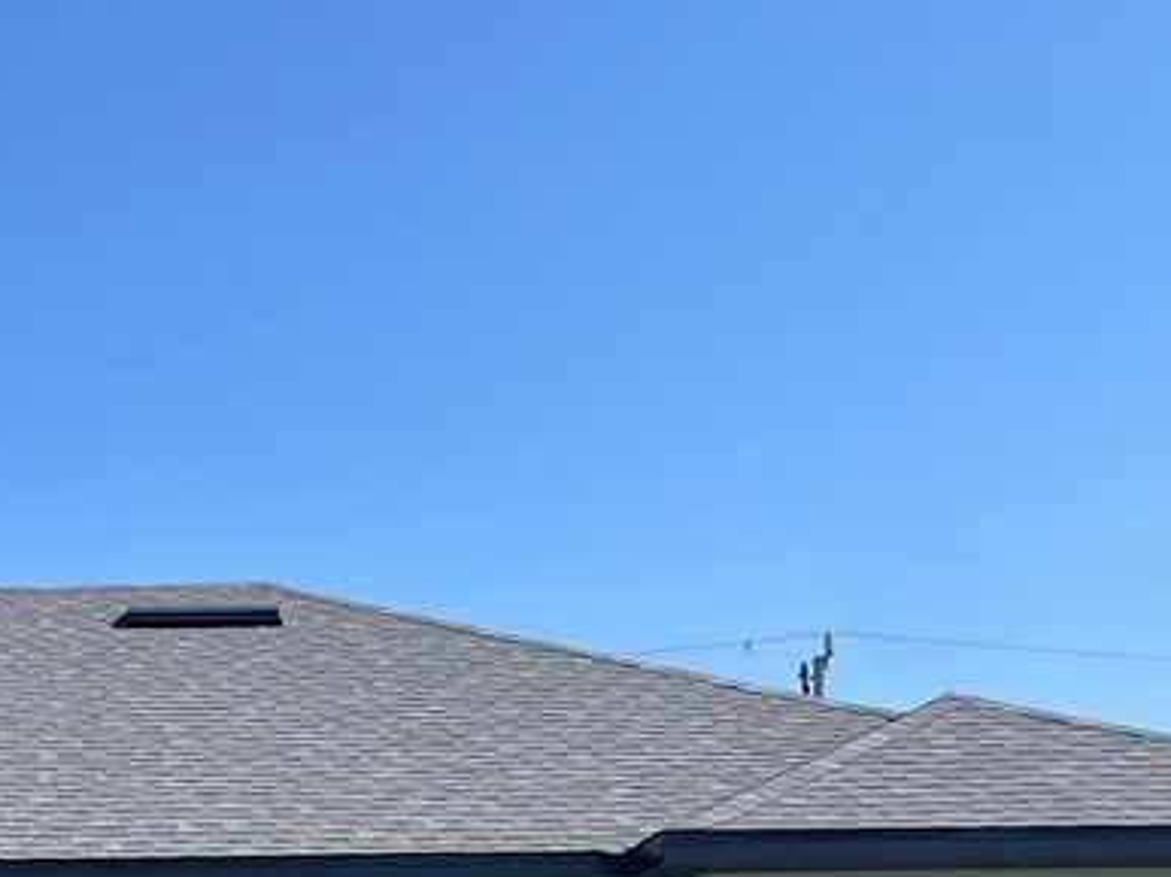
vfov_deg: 20.1
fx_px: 2333
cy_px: 1014
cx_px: -15
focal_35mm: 69
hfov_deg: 26.6
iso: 32
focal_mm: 4.2
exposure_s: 1/2564
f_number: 1.6
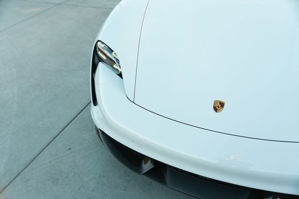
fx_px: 275
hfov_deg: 57.1
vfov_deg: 39.8
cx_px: 150
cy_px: 100
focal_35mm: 33
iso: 200
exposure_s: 1/200
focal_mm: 33.1
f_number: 2.8
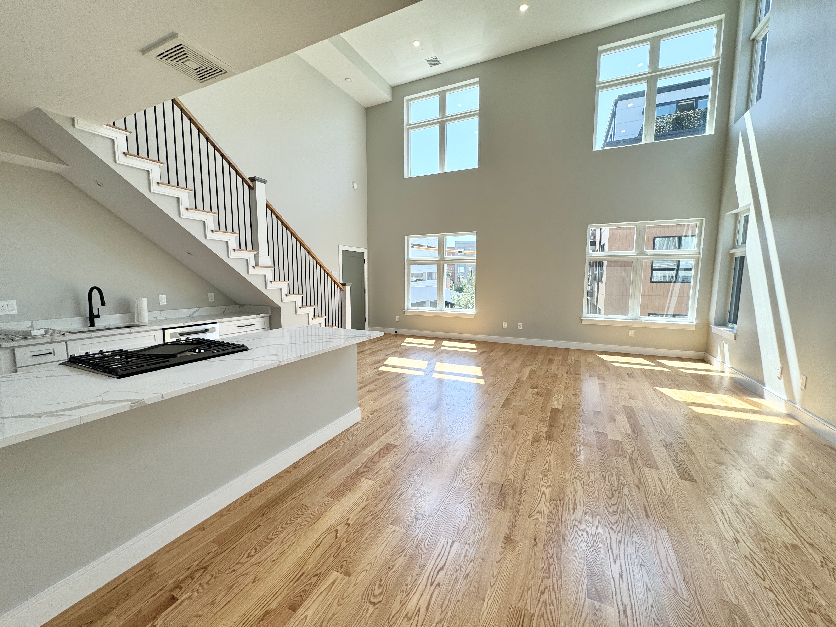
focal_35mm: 14
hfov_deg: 102.1
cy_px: 314
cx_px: 418
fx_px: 338
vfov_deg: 85.7
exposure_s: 1/178
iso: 40
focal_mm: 2.22
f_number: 2.2
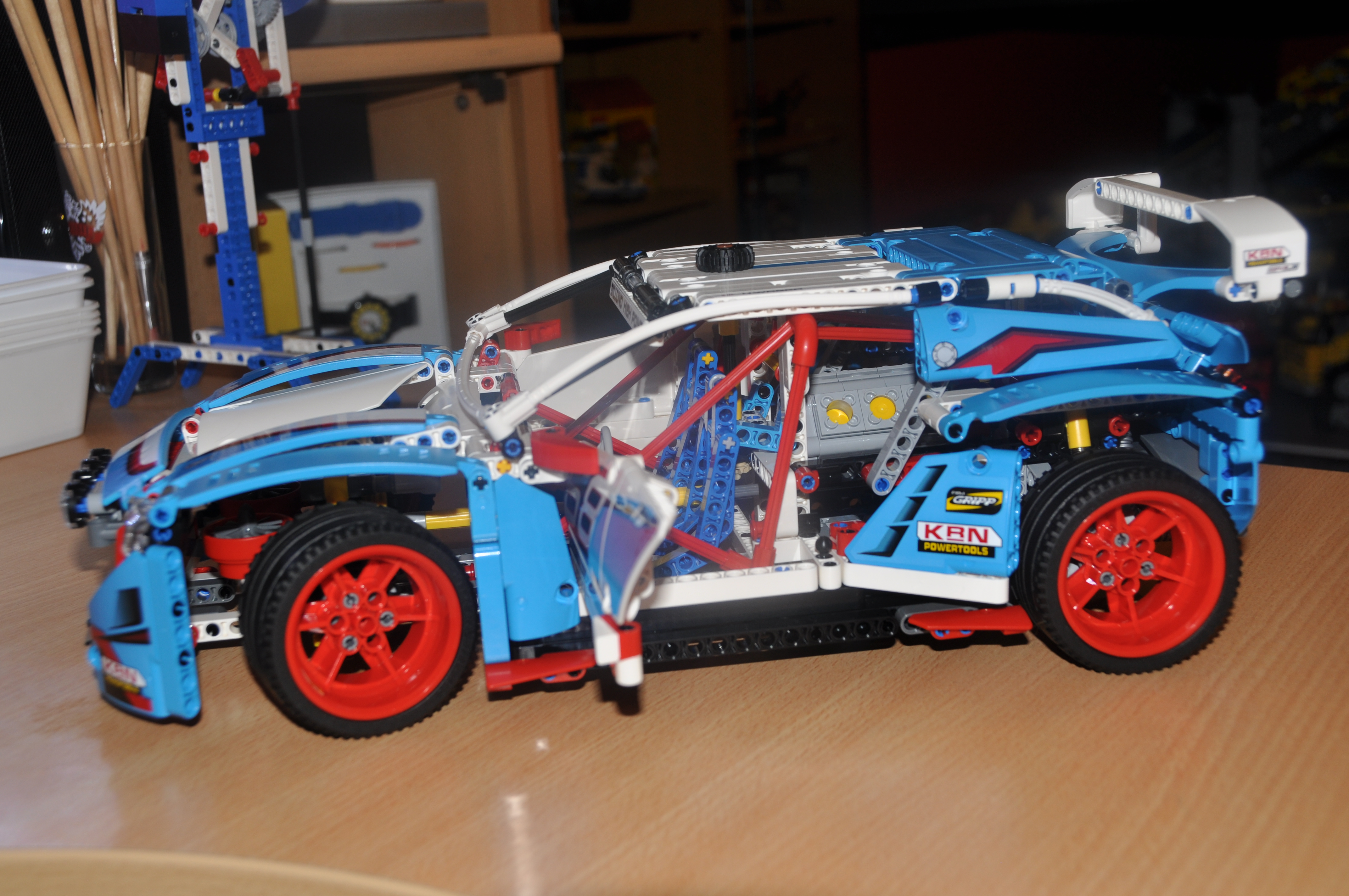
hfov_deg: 42.4
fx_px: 1740
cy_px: 448
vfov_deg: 28.9
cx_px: 674
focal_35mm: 46
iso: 200
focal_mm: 31
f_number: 5.6
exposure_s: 1/30
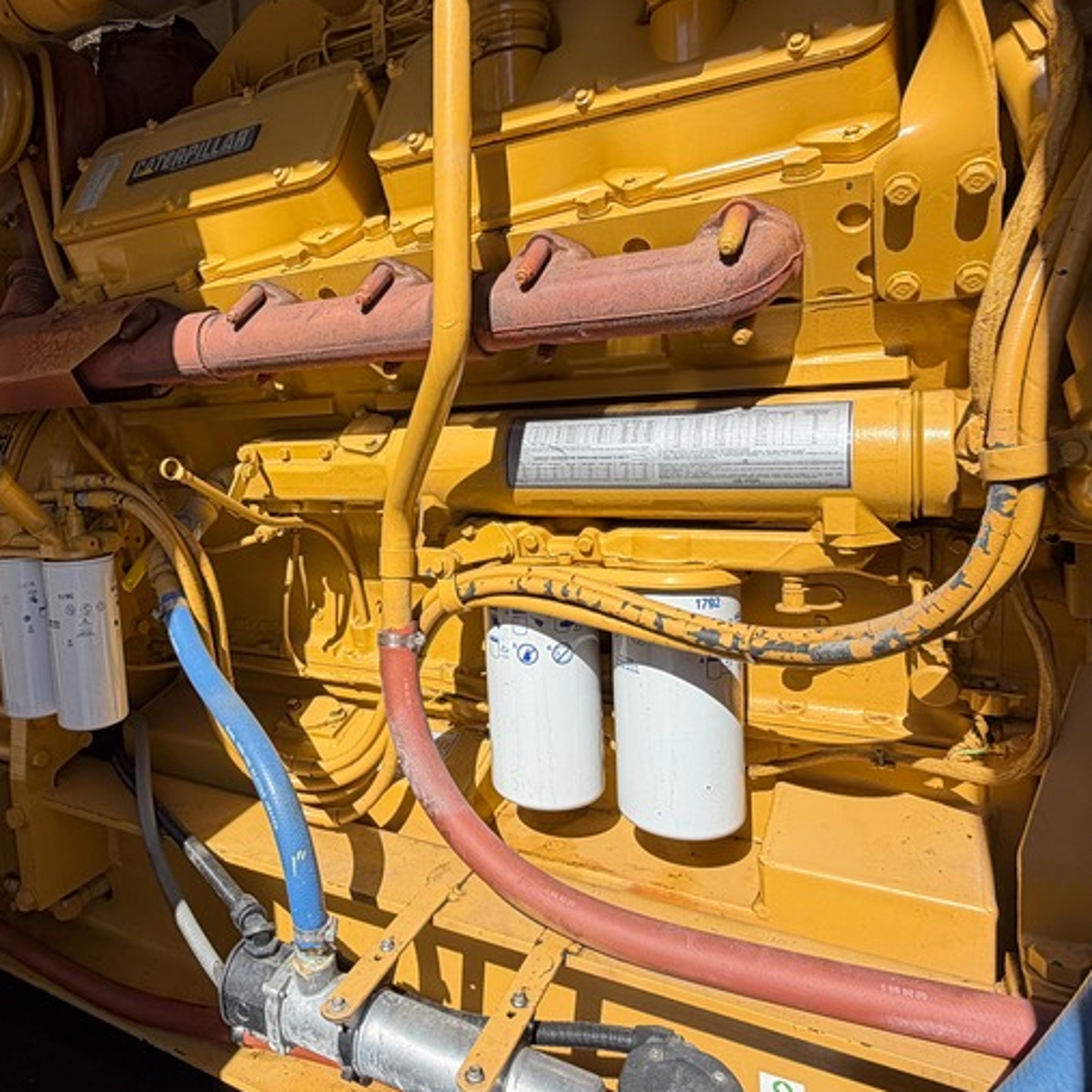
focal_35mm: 25
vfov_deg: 62.8
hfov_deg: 61.1
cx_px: 347
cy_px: 491
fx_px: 892
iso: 32
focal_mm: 2.22
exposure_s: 1/770
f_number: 2.2
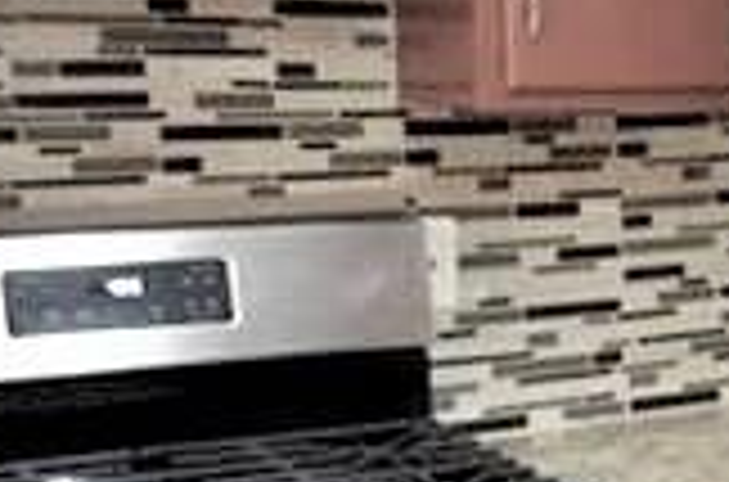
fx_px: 1918
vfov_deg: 14.3
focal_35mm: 95
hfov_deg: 19.0
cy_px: 345
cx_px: 1084
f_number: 3.5
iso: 800
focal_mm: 10
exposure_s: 1/50
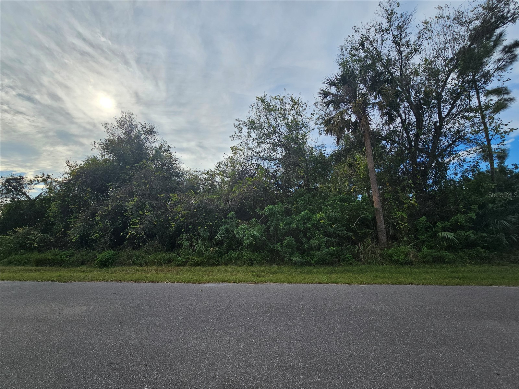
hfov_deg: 106.2
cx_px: 260
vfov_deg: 89.9
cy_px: 194
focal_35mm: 13
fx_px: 195
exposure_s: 1/2430
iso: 50
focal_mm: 2.2
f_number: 2.2
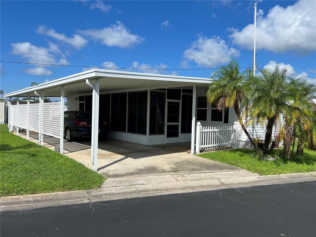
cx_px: 158
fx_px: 237
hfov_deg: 67.3
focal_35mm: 26
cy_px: 118
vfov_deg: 53.1
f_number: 1.5
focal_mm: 5.7
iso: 50
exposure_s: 1/5587
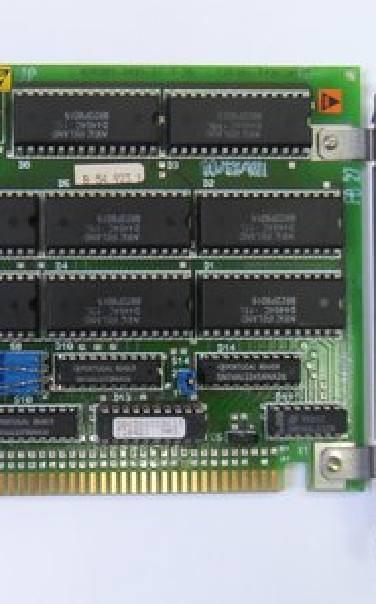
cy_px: 301
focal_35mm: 50
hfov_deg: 25.2
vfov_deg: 40.3
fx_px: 822
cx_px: 61
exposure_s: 1/30
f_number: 3.5
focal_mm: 6.3
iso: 400
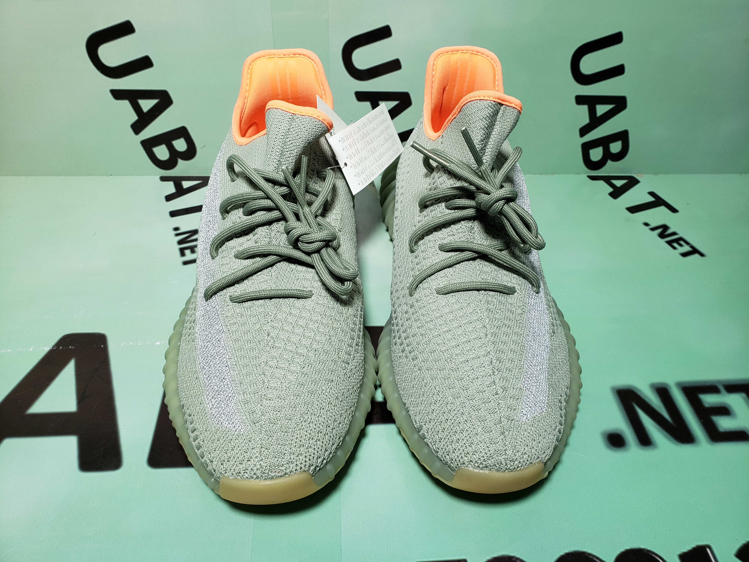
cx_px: 374
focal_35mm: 26
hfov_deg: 67.3
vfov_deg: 53.1
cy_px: 281
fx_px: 563
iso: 50
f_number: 2.4
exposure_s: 1/147
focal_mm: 4.3
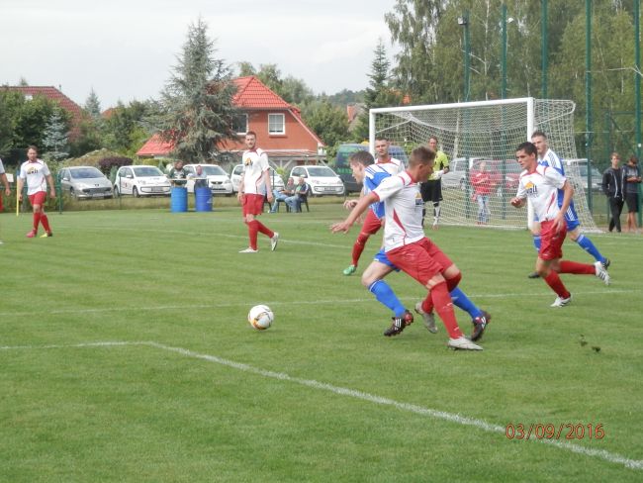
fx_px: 2156
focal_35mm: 116
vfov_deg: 12.8
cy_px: 242
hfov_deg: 17.0
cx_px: 322
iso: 200
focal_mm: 20.9
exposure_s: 1/500
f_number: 5.2
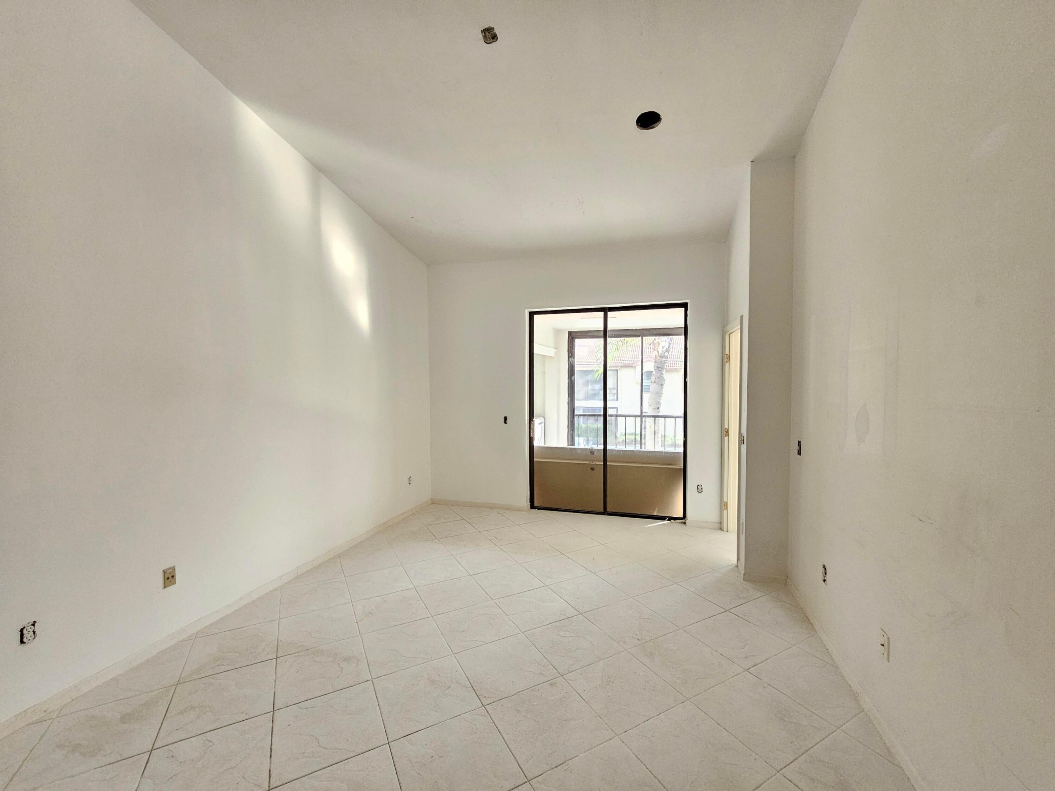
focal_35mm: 13
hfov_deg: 106.2
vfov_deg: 89.9
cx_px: 528
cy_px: 396
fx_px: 396
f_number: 2.2
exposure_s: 1/77.4
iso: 400
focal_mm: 2.2
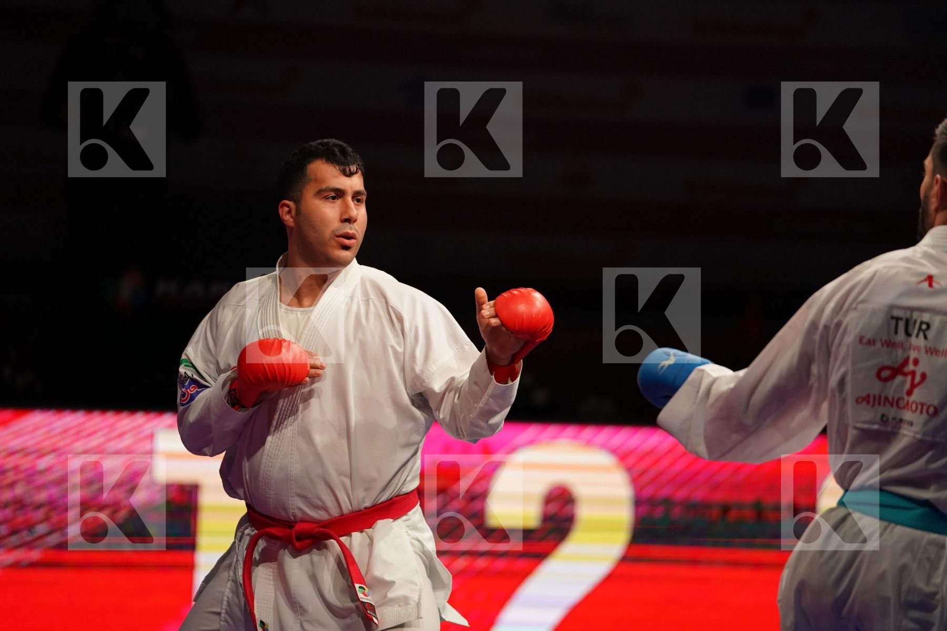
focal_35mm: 200
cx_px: 474
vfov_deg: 6.9
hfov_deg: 10.3
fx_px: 5261
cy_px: 316
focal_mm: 200
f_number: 2.8
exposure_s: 1/1000
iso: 1600
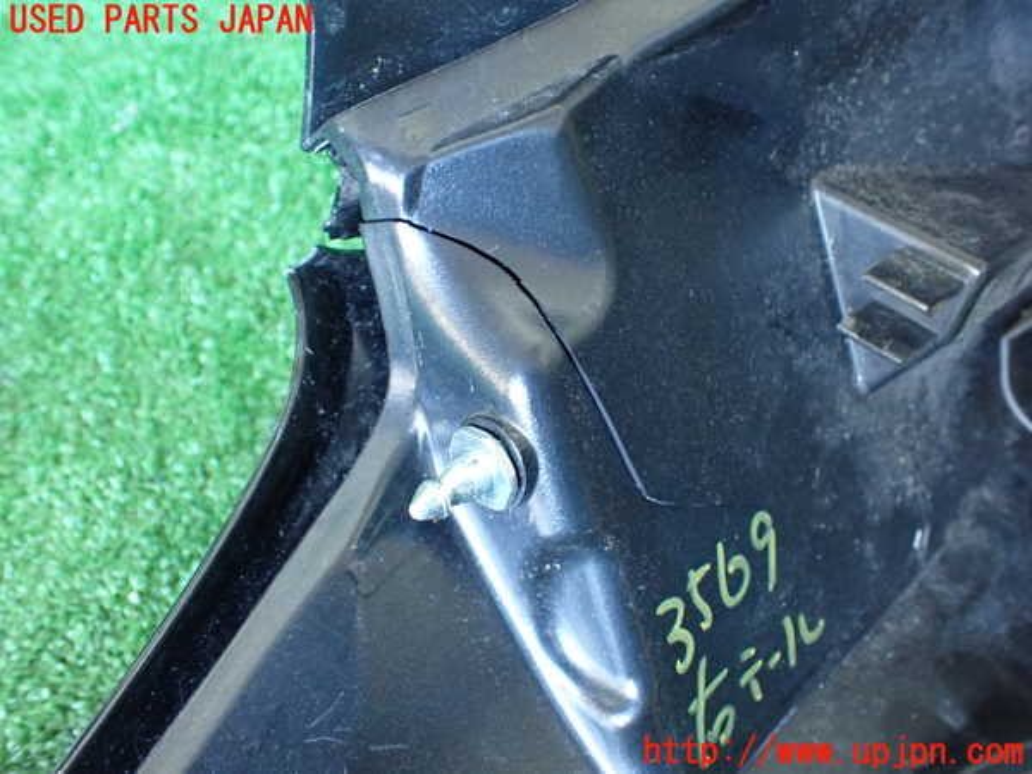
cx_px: 516
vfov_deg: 46.8
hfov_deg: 60.0
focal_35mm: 30
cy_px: 387
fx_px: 894
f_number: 2.3
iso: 800
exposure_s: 1/30
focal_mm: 5.4
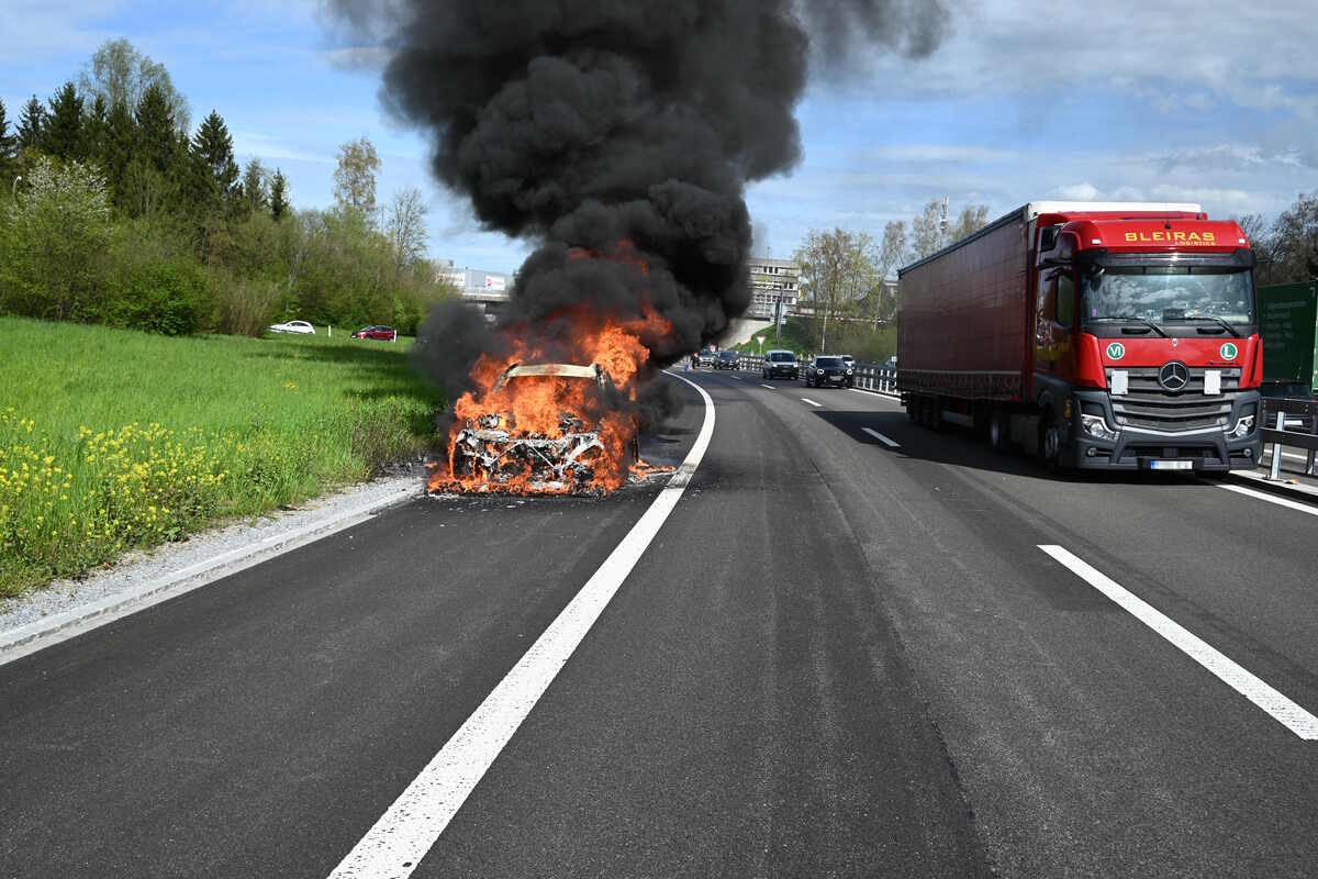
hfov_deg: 56.5
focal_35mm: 34
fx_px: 1226
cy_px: 440
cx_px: 659
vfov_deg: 39.4
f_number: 6.3
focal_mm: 33.5
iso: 100
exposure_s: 1/500
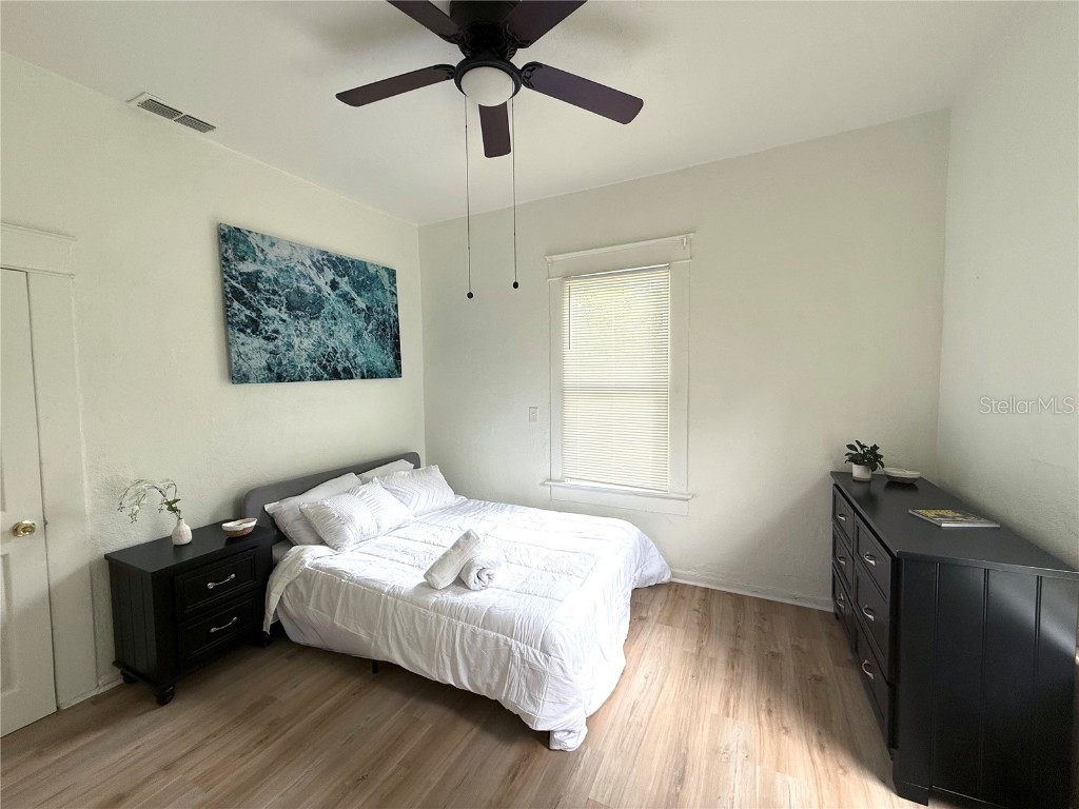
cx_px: 540
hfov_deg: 102.1
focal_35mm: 14
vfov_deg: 85.7
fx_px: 436
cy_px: 404
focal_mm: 2.22
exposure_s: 1/99
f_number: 2.2
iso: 50
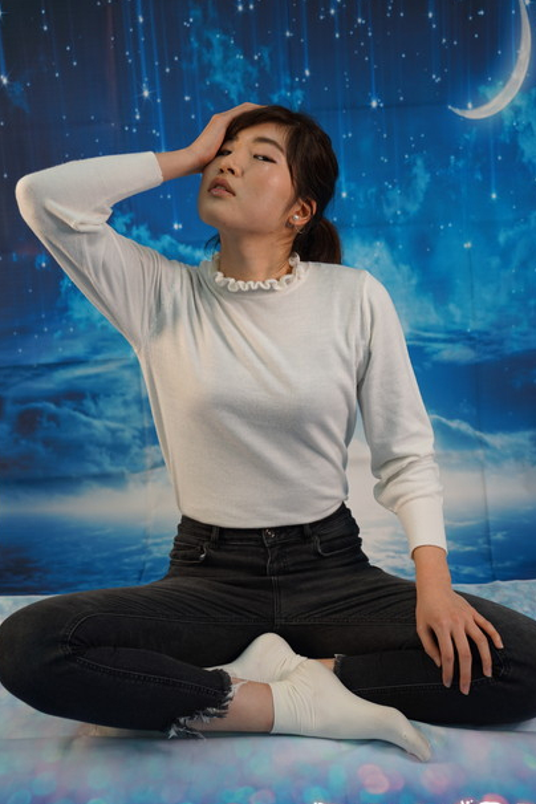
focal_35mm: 37
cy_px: 421
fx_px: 826
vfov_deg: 51.9
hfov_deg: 35.9
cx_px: 275
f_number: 2.8
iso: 100
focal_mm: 35
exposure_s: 1/60
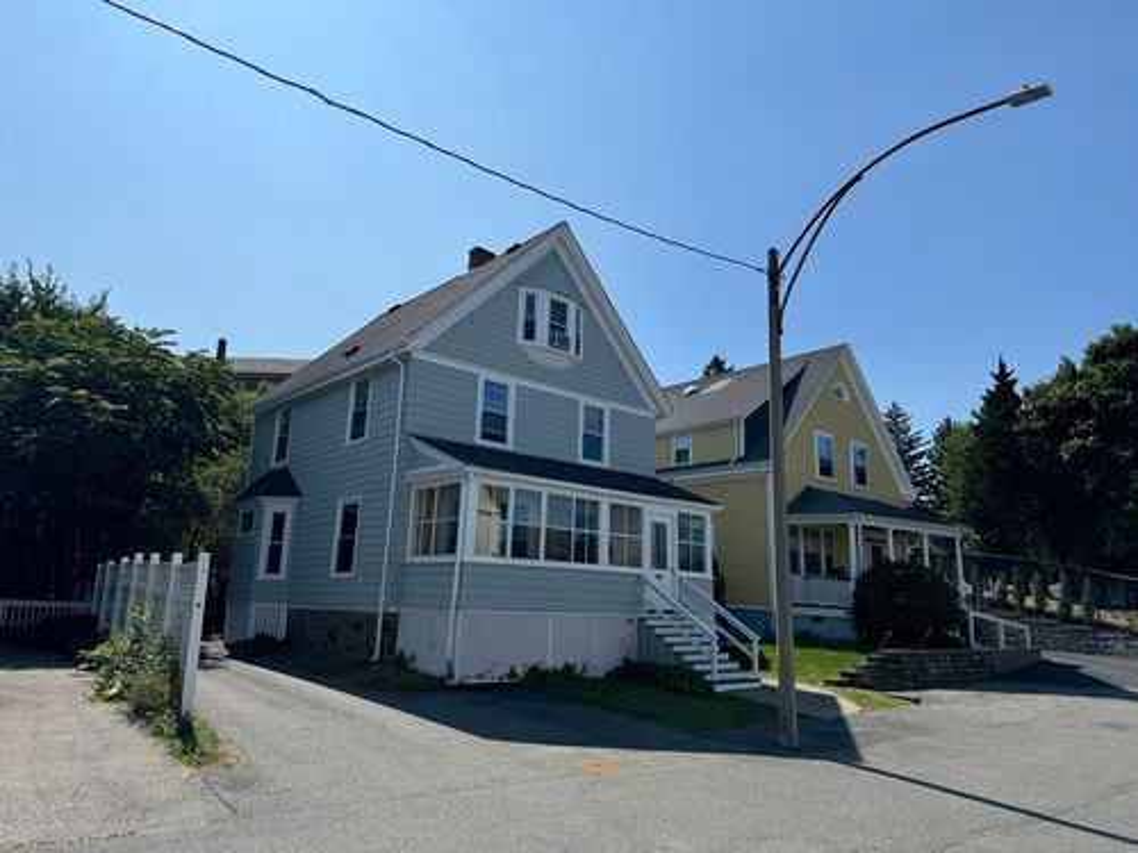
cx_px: 569
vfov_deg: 56.8
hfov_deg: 71.6
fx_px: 789
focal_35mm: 24
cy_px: 426
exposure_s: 1/7937
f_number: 1.78
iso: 80
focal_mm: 6.76
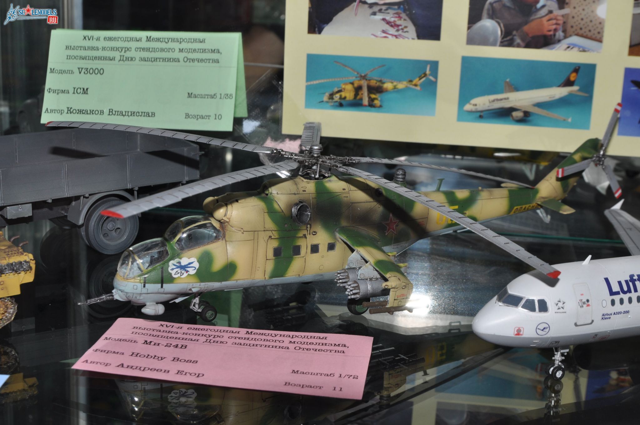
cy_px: 212
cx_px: 320
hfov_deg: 33.4
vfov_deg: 22.6
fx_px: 1065
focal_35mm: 60
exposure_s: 1/200
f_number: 11
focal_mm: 40
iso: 200
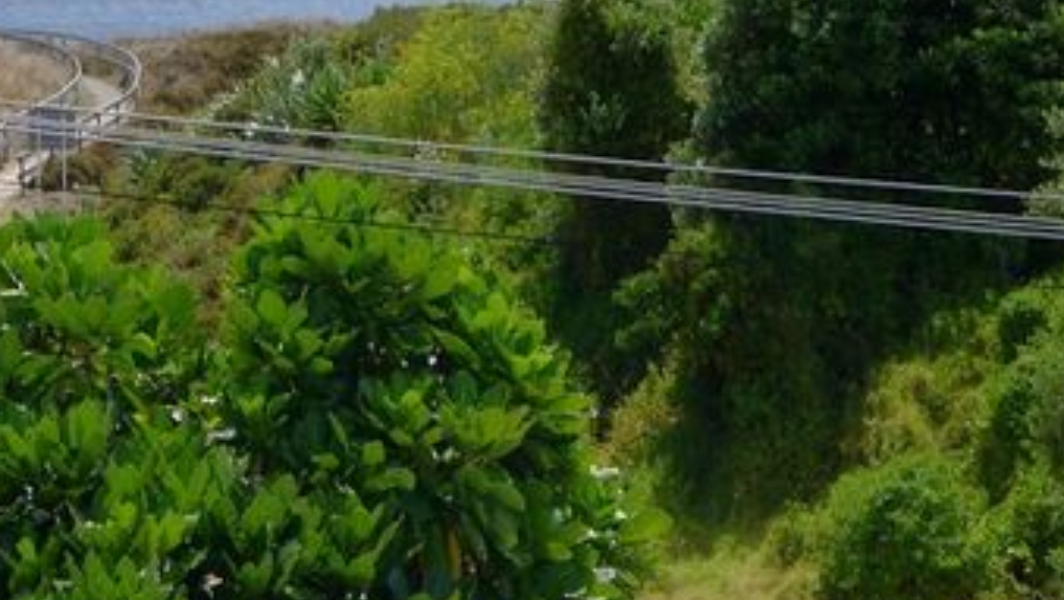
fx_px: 4685
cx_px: 257
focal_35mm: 166
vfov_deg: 7.3
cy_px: -60
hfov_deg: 12.9
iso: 100
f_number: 5
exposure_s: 1/500
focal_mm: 14.9
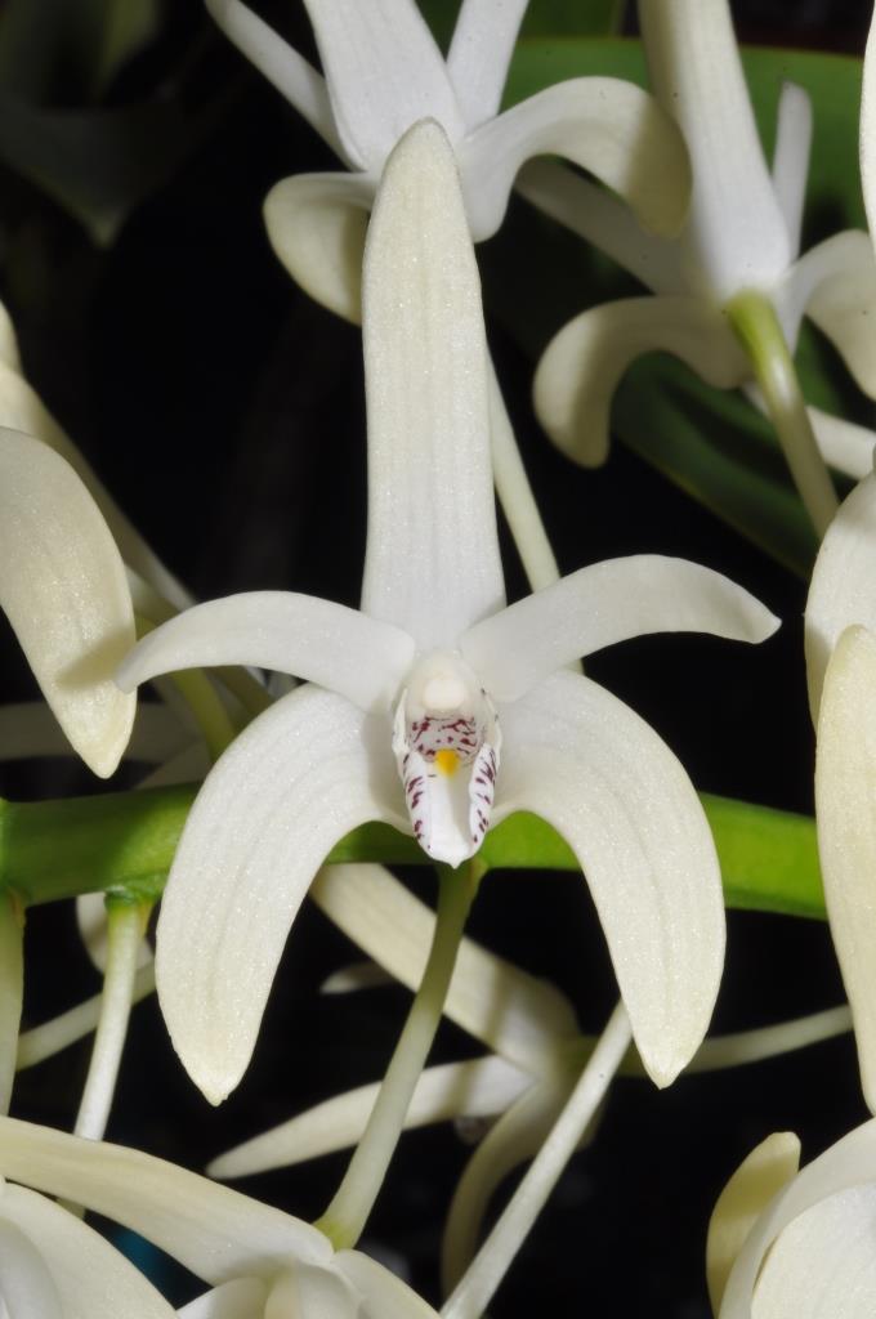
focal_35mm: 90
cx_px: 438
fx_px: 3294
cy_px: 660
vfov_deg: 22.6
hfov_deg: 15.1
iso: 200
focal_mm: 60
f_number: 36
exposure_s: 1/60
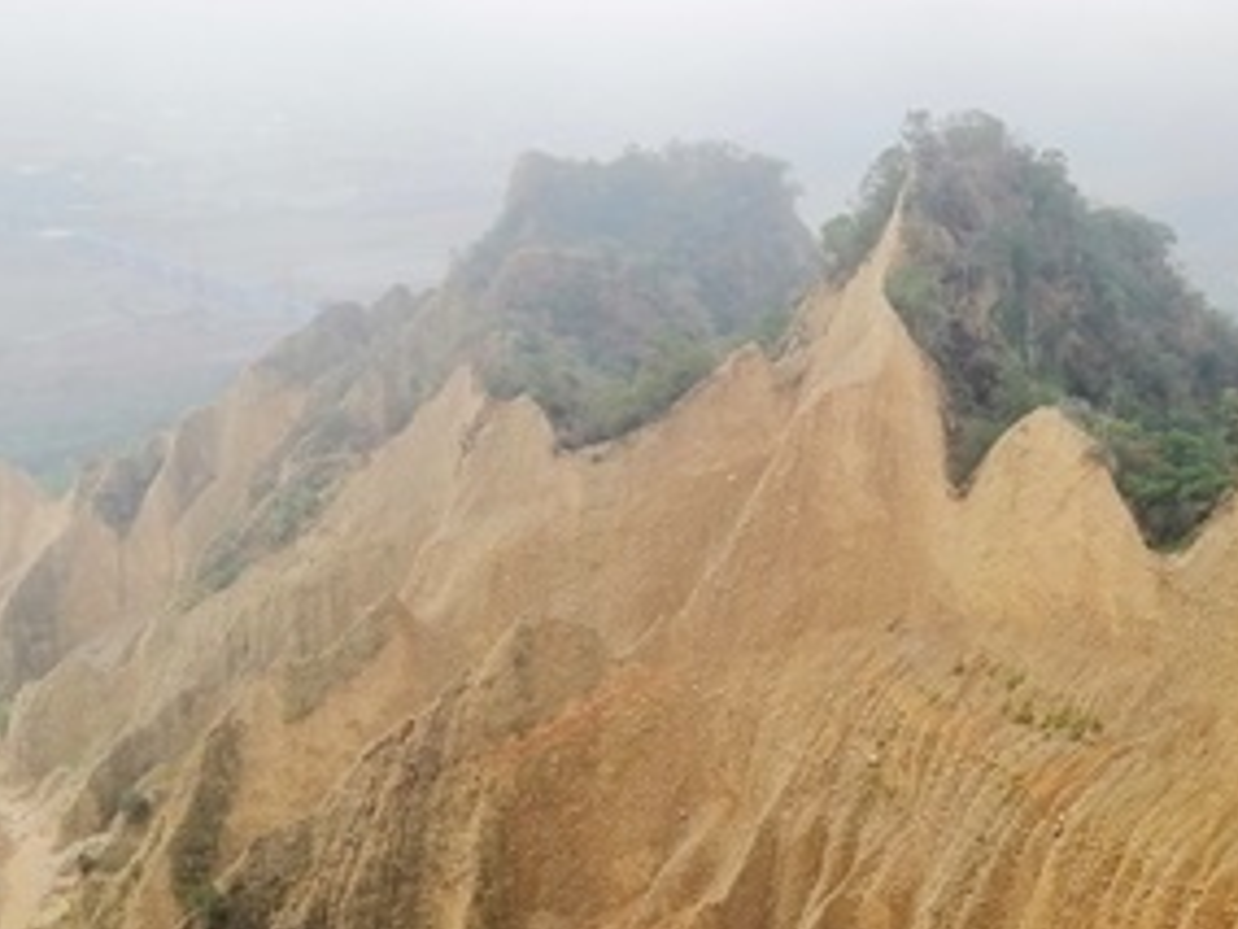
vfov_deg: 26.0
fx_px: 1967
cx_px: 676
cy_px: 759
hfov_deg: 34.9
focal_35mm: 55
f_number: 2.2
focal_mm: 3.81
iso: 50
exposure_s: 1/689
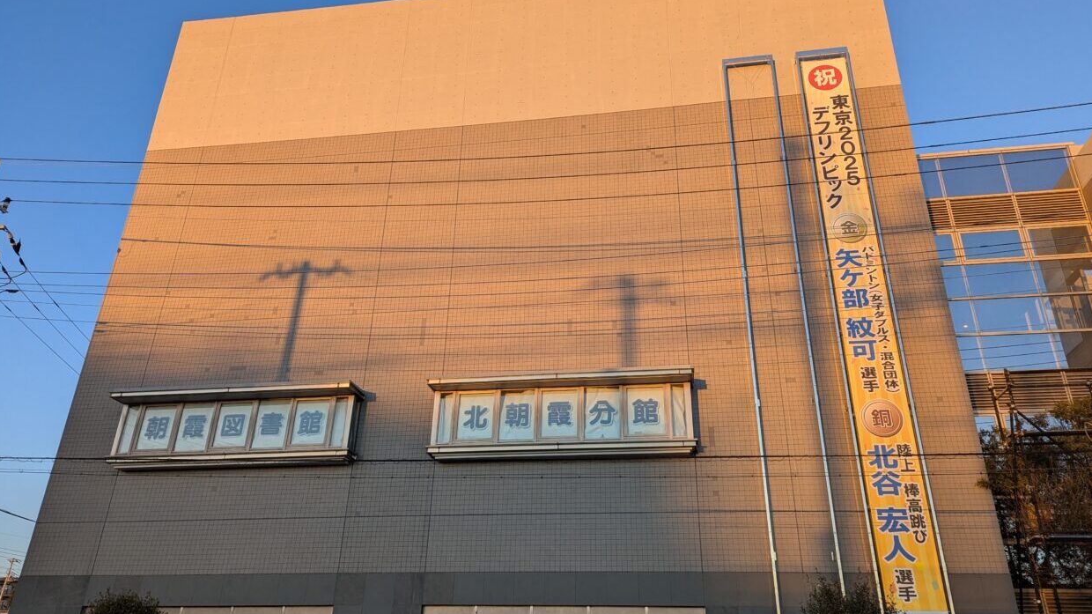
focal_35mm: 27
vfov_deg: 42.9
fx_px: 782
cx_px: 560
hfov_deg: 69.9
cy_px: 307
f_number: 1.85
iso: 43
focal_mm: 6.81
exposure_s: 1/590
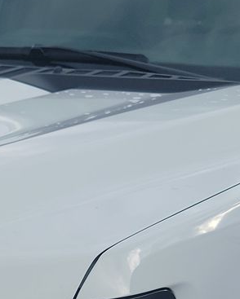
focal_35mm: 102
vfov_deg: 18.3
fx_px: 905
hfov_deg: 14.6
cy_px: 295
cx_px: -47
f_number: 1.8
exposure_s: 1/268
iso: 50
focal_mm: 6.7
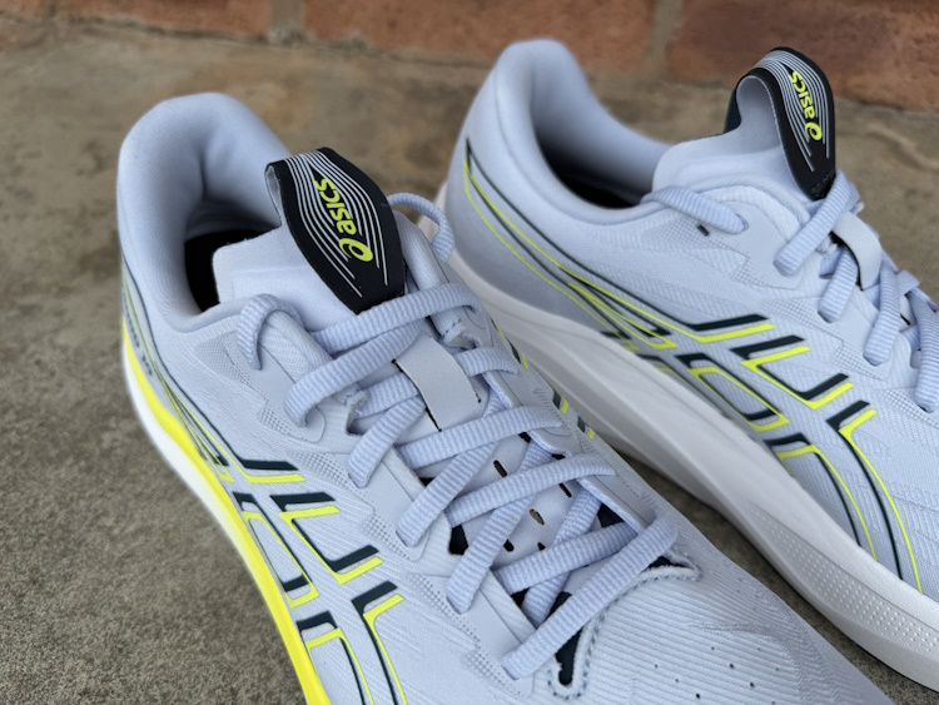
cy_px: 352
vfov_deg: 56.8
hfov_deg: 71.6
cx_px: 470
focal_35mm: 24
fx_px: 651
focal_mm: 6.76
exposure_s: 1/1250
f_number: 1.78
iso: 80
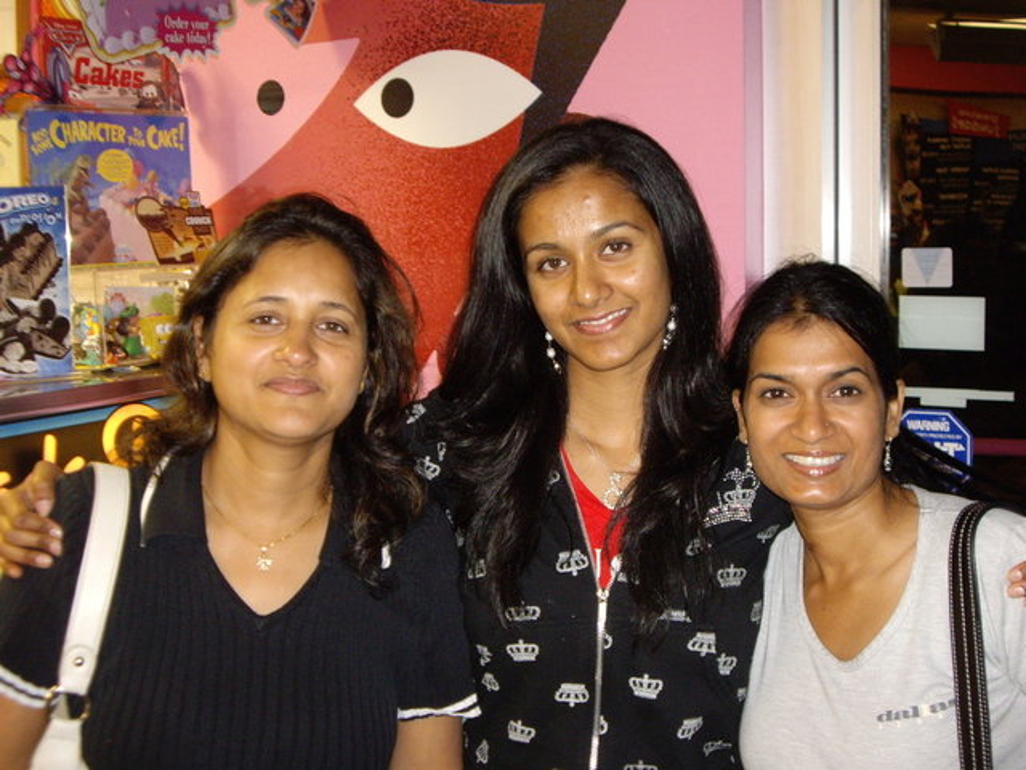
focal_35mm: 55
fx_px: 1630
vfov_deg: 26.6
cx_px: 513
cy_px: 385
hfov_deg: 34.9
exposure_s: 1/25
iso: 200
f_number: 3.3
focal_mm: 9
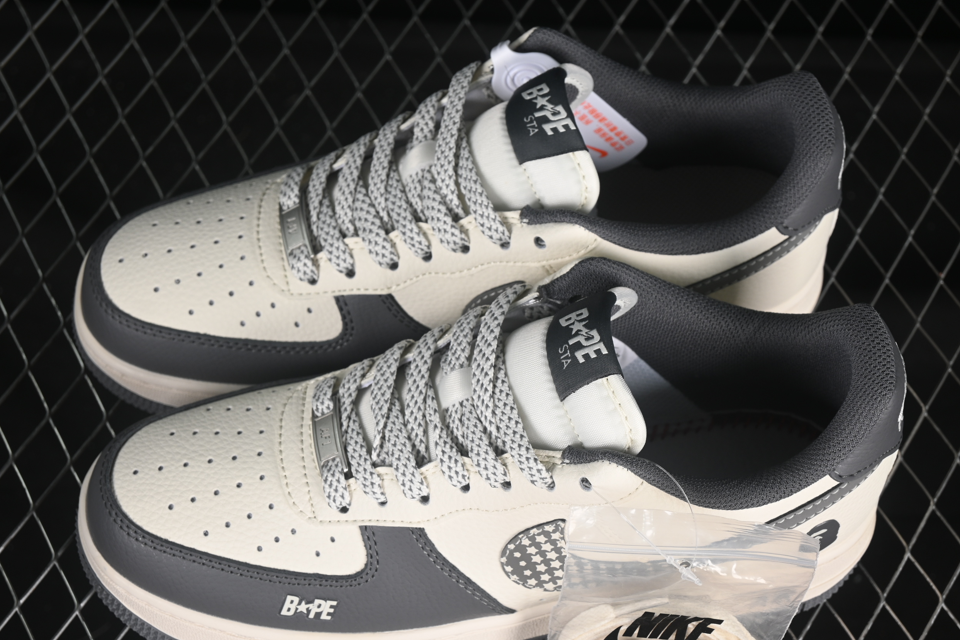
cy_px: 354
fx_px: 2240
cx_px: 487
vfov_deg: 16.3
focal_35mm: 84
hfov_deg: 24.2
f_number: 7.1
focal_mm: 50
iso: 160
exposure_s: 1/60
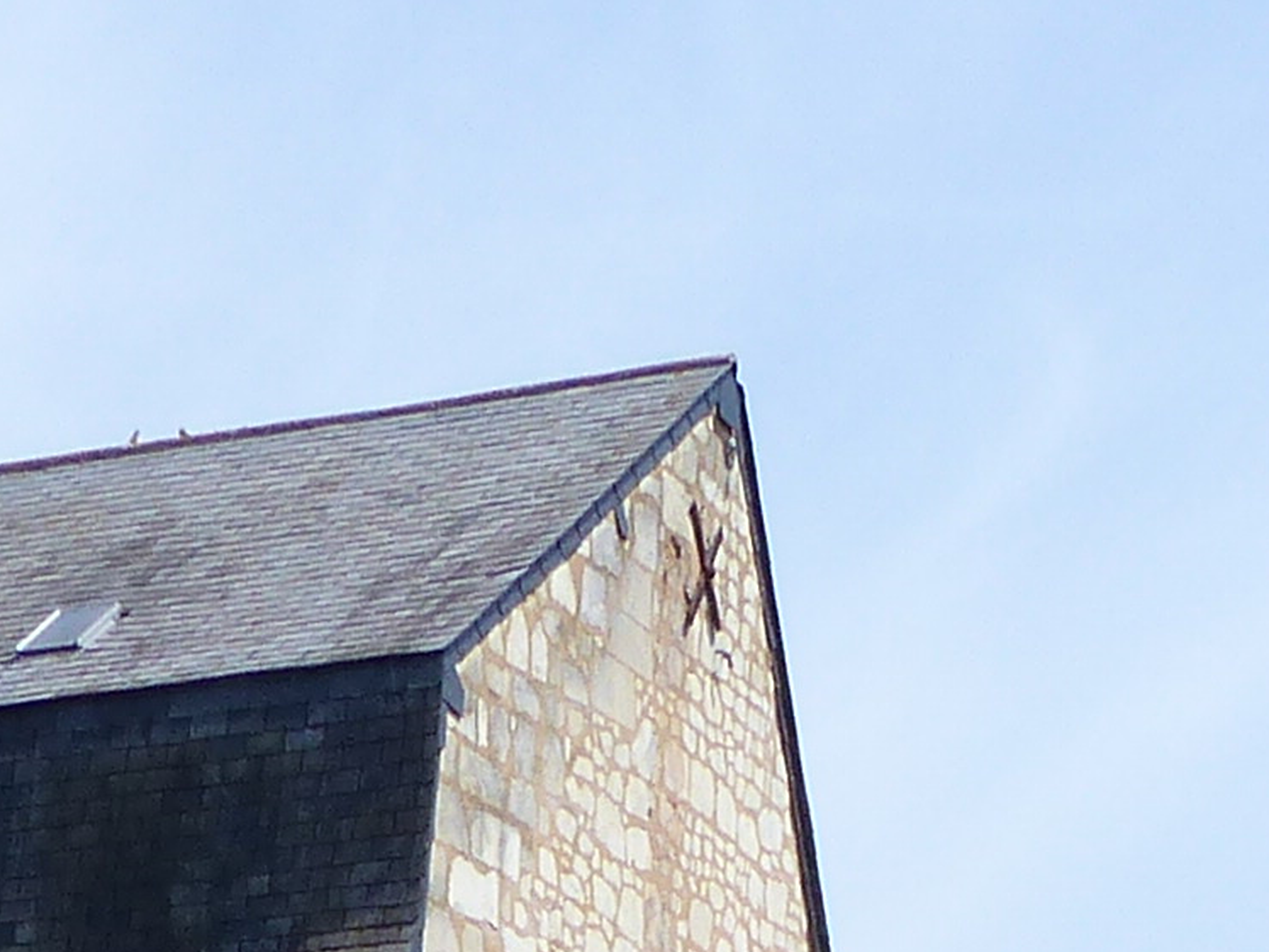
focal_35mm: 155
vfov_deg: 8.5
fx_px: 5682
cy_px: 2488
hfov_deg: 12.7
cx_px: 533
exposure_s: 1/800
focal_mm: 5.3
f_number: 4
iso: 100
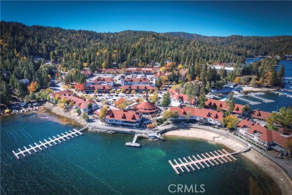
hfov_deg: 78.6
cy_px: 98
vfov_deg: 57.2
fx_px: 178
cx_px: 146
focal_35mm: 22
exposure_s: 1/1250
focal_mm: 8.4
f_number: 2.8
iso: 100
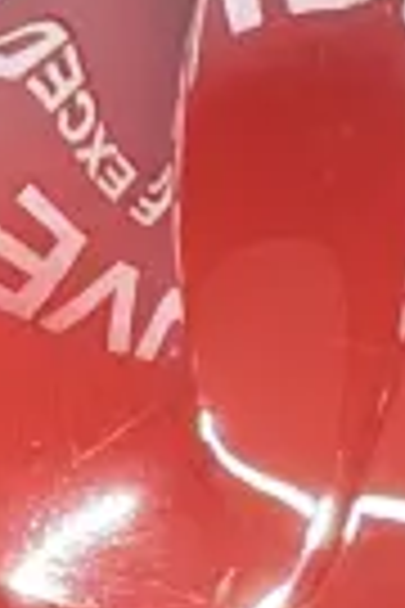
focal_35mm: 531
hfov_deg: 2.5
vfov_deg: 3.9
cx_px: 2187
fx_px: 8960
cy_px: 603
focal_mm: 6.76
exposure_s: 1/50
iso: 160
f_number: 1.78
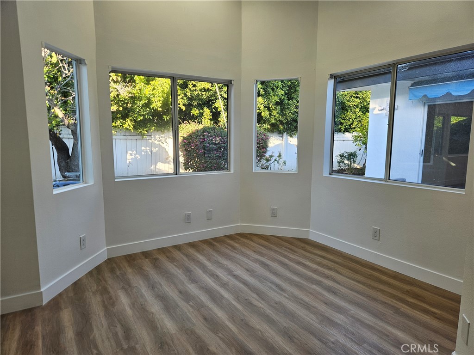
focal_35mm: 23
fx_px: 315
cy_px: 178
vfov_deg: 58.9
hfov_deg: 73.9
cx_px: 237
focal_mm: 5.4
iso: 40
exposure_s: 1/120
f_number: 1.8
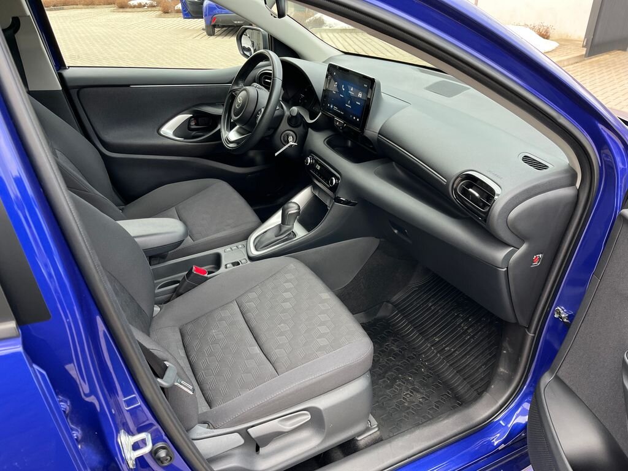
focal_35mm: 26
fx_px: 472
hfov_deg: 67.3
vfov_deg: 53.1
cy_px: 236
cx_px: 314
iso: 80
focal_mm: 5.1
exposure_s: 1/121
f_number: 1.6
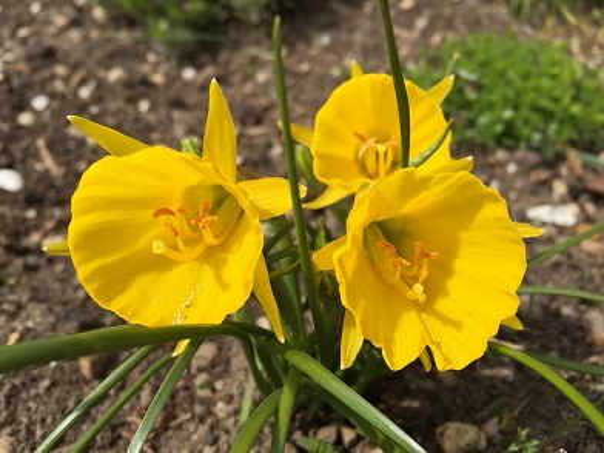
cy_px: 226
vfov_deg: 48.2
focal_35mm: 29
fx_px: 506
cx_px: 302
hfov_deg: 61.7
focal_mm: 4.15
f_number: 2.2
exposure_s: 1/1721
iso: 32
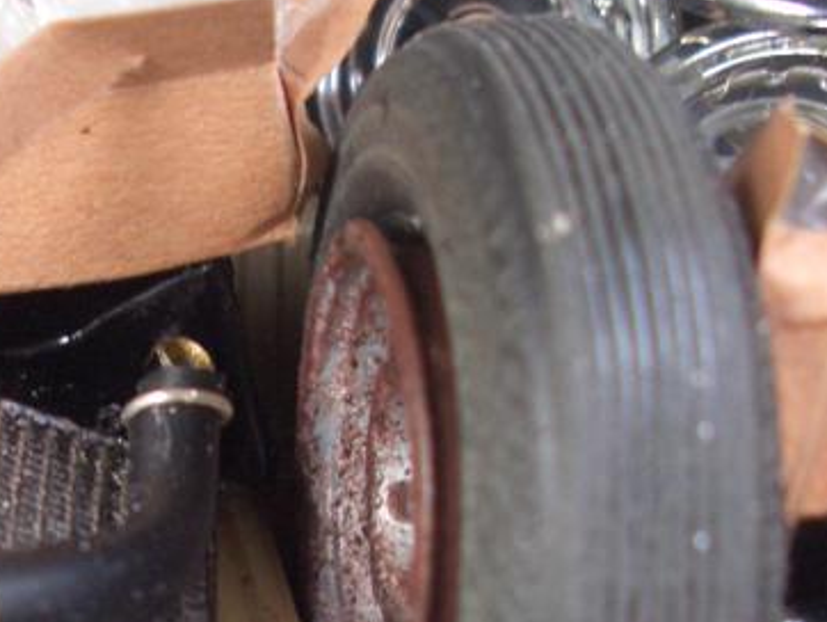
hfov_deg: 19.6
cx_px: 148
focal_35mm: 99
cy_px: 439
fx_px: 2367
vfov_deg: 14.9
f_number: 2.6
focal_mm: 5.8
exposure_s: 1/20
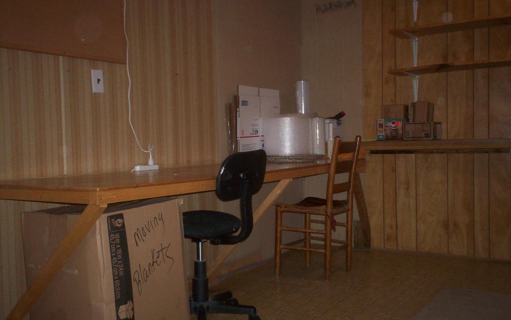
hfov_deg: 50.4
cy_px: 161
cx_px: 260
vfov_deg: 32.8
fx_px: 543
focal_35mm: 39
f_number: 4.5
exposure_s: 1/60
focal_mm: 6
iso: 140
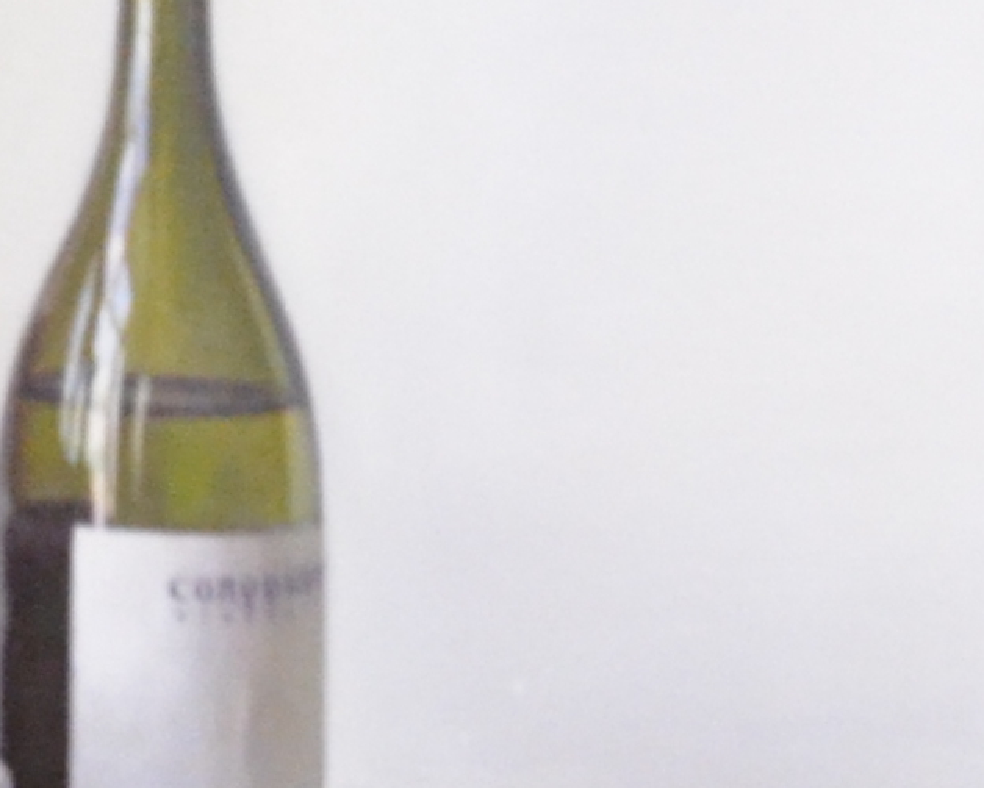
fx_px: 9616
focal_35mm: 330
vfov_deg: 4.7
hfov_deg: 5.8
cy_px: 607
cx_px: 1416
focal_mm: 30
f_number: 7.1
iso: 2500
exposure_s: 1/200
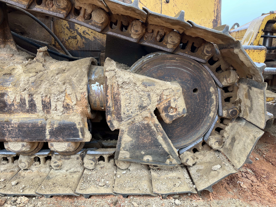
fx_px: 207
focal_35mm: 26
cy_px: 104
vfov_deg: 53.1
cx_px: 138
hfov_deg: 67.3
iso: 32
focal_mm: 5.1
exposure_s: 1/122
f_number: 1.6
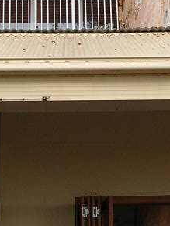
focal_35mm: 123
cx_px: 140
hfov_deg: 12.0
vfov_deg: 15.9
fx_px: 804
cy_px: 54
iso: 50
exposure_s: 1/150
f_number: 2.8
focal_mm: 5.8
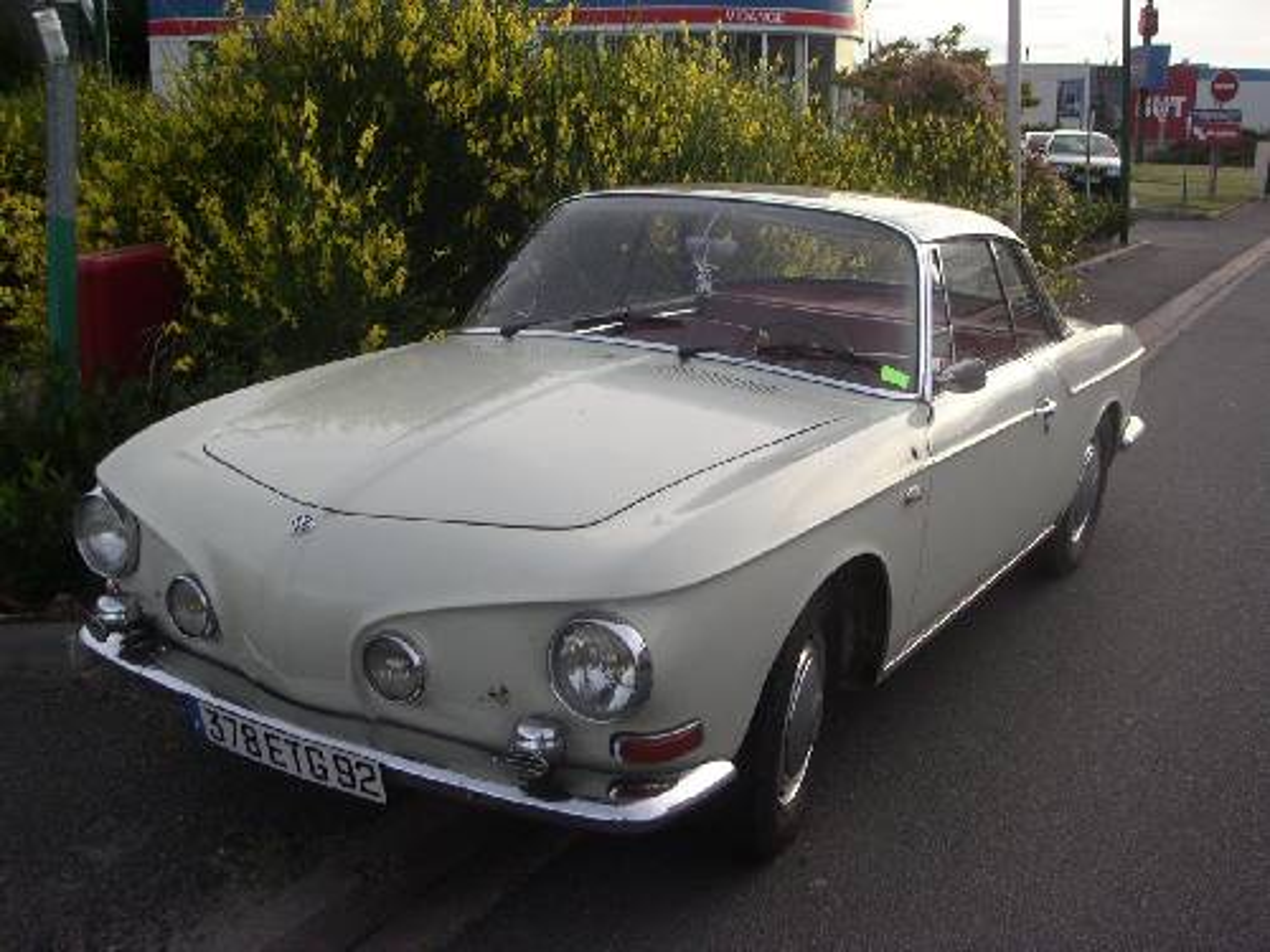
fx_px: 1394
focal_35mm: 38
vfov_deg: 37.7
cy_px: 476
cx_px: 635
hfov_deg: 49.0
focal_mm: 6
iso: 50
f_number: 2.8
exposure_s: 1/190
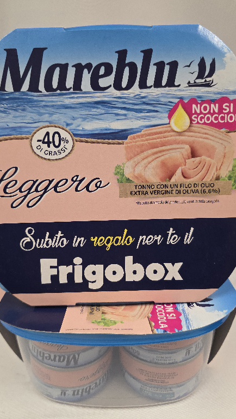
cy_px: 208
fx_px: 289
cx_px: 106
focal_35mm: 26
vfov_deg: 71.9
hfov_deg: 44.3
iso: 500
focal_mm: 6.3
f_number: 1.7
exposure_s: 1/101
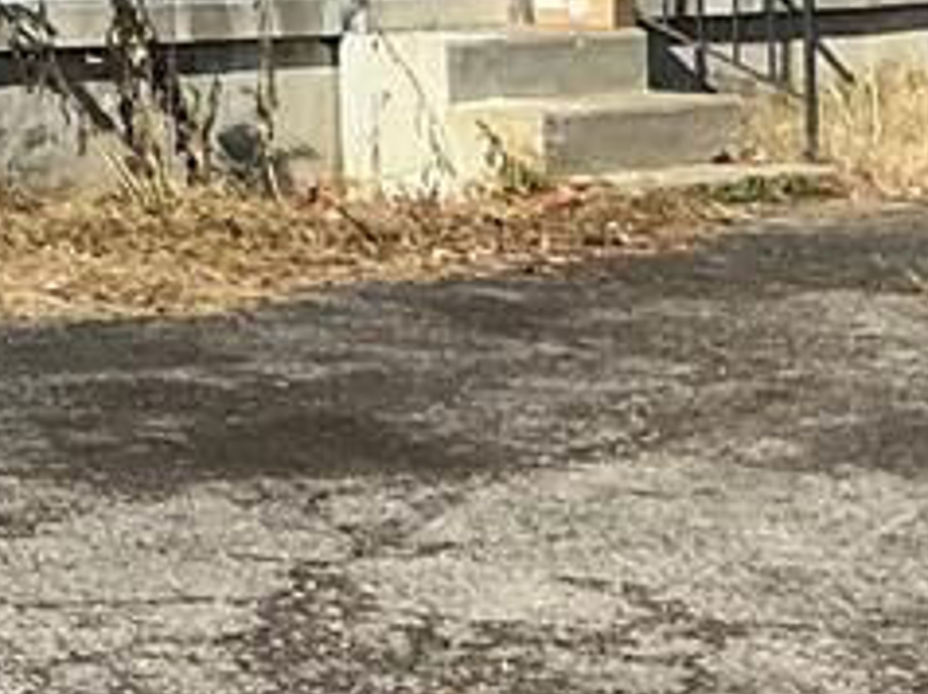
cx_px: -990
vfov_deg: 9.1
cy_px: -530
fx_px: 4178
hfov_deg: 11.3
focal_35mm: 156
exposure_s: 1/1675
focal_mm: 3
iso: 25
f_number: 1.8
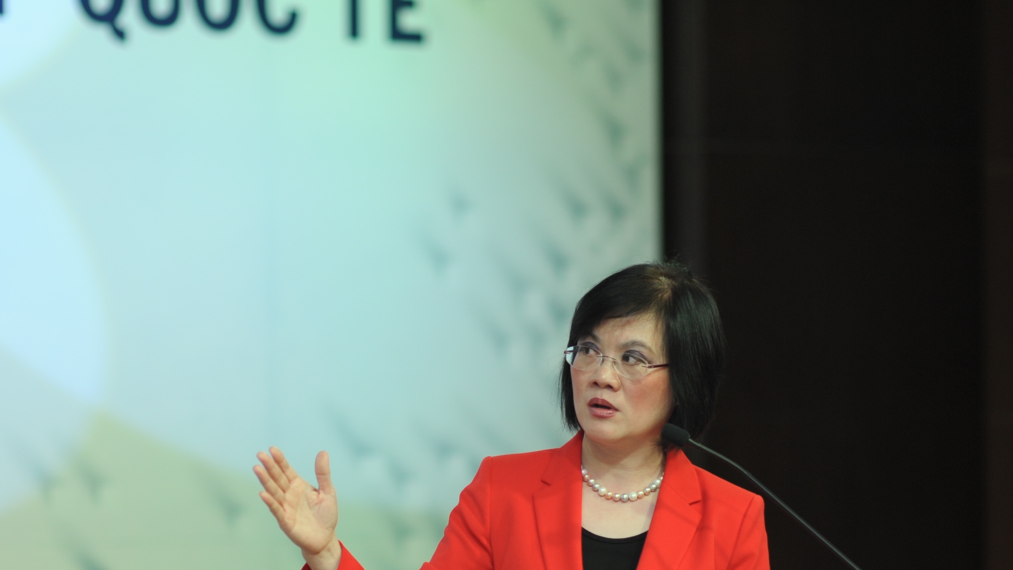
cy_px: 416
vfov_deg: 8.1
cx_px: 430
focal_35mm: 150
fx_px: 4029
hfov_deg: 14.3
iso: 500
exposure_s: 1/320
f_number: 1.6
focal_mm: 85
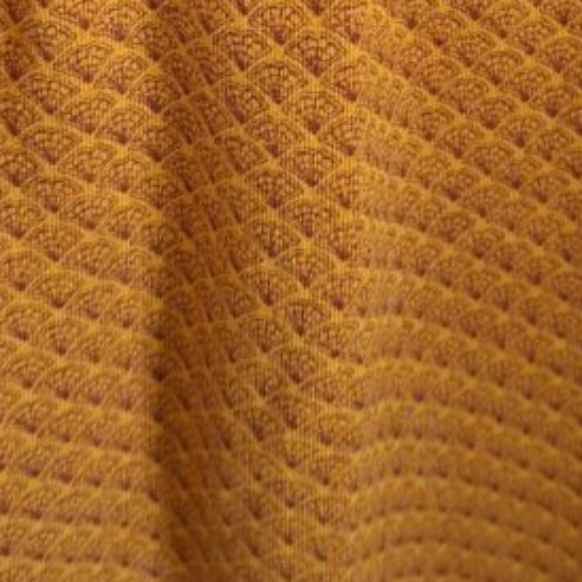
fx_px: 1446
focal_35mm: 76
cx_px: 421
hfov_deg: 22.6
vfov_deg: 19.8
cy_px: -287
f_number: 1.8
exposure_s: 1/25
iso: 800
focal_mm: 5.54
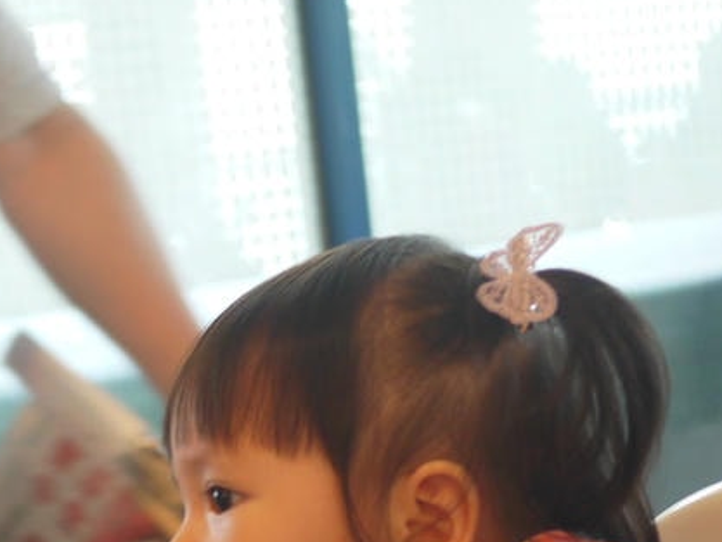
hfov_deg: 16.6
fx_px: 2399
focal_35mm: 115
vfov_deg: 12.6
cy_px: 646
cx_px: -69
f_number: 1.7
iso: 250
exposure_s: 1/60
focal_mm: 20
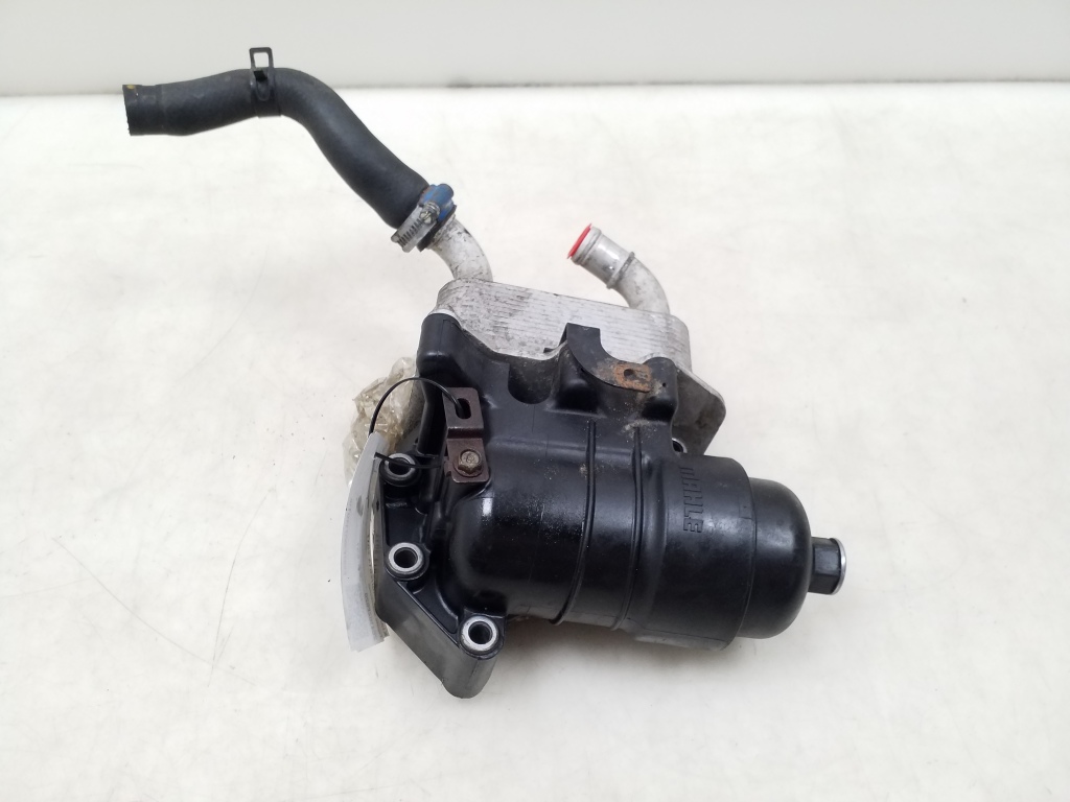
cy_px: 401
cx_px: 535
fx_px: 835
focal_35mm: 27
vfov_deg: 51.4
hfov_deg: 65.3
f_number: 1.9
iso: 160
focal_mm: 3.6
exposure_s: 1/50
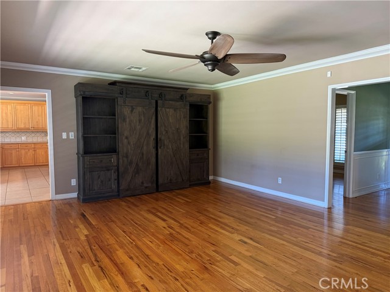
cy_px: 146
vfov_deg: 56.8
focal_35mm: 24
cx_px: 195
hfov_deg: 71.6
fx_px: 270
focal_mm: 6.76
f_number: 1.78
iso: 320
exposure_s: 1/60
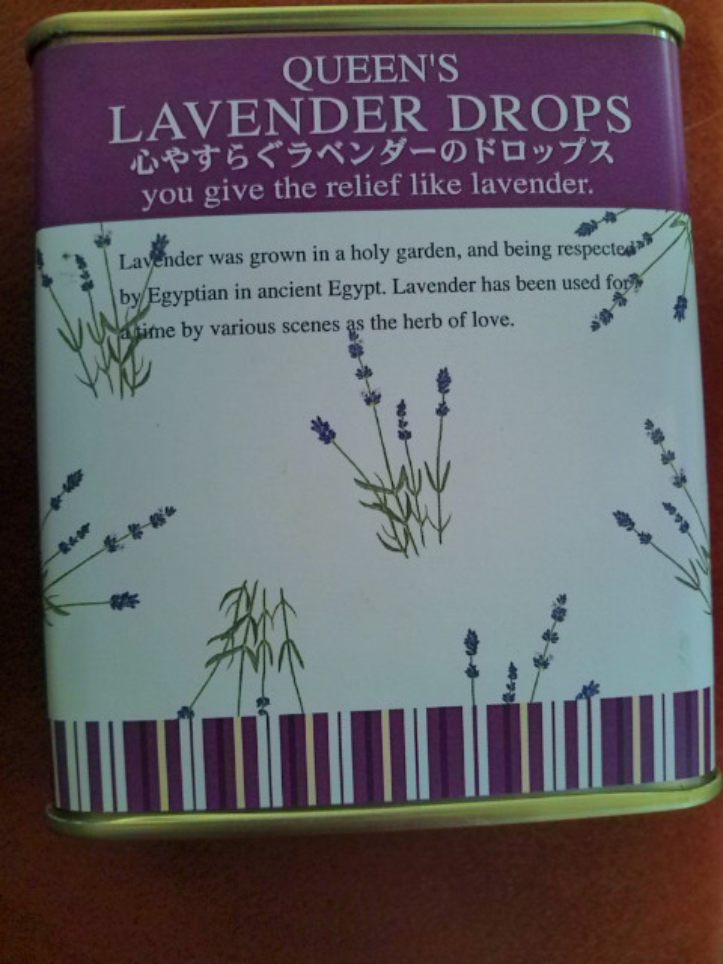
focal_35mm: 32
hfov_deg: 44.2
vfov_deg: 56.8
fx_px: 891
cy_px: 482
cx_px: 362
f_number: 2.8
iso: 64
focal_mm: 3.3
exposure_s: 1/74.3
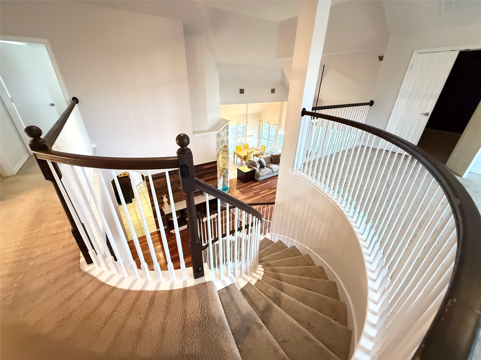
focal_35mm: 14
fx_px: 195
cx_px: 240
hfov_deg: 102.1
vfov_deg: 85.7
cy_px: 180
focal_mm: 2.22
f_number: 2.2
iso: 1600
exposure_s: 1/30
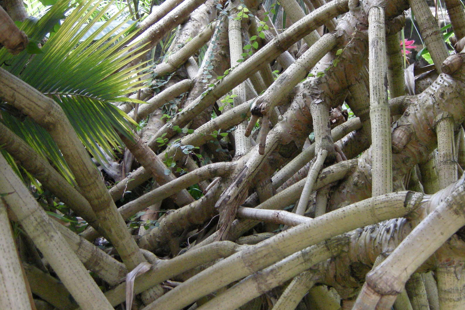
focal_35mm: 55
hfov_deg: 36.1
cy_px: 121
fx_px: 710
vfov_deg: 24.6
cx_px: 281
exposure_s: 1/62
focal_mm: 7.5
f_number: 2.7
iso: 304
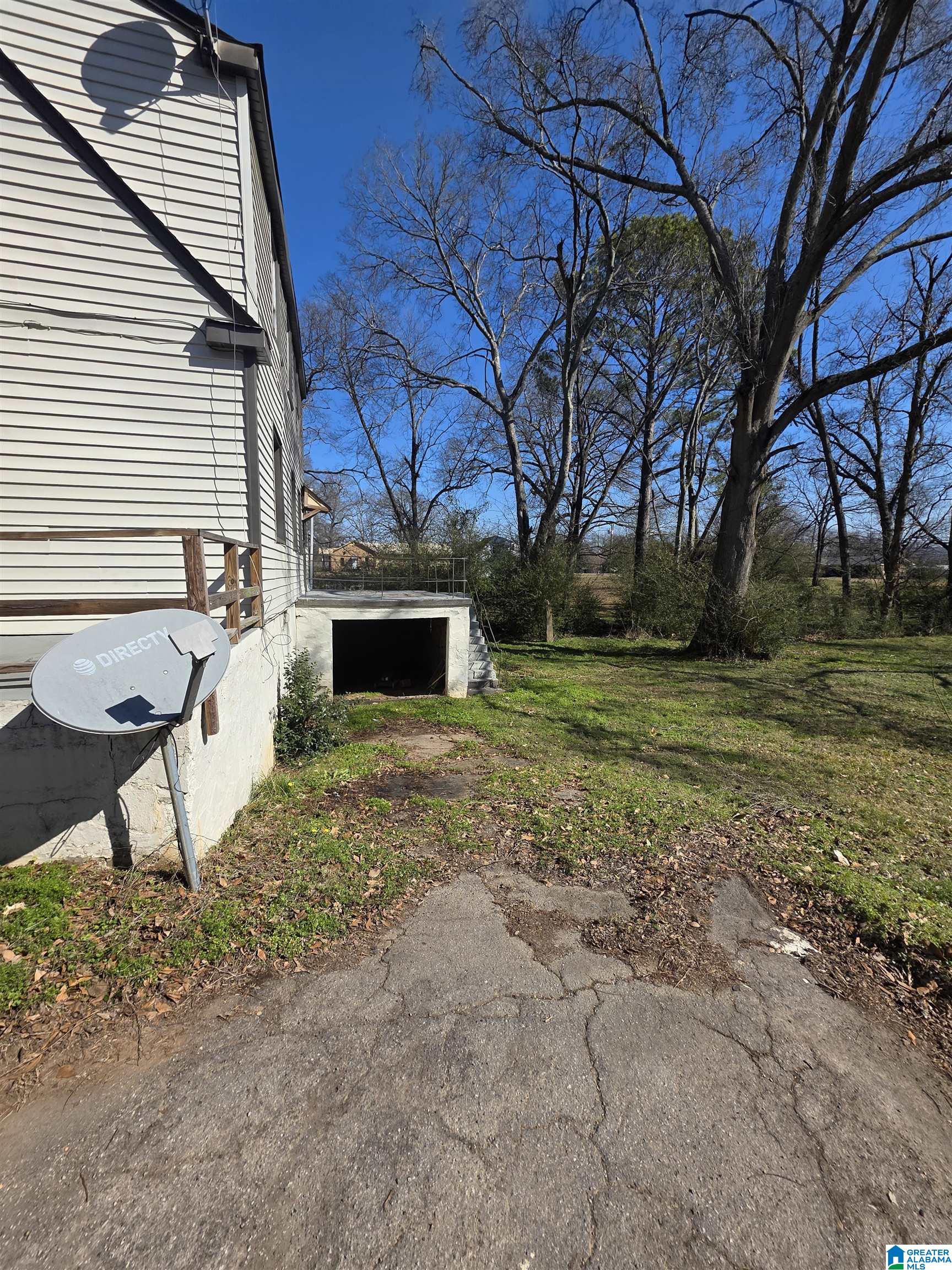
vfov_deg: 106.2
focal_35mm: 13
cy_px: 635
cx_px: 476
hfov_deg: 89.9
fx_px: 477
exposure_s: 1/2180
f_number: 1.9
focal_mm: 2.2
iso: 40
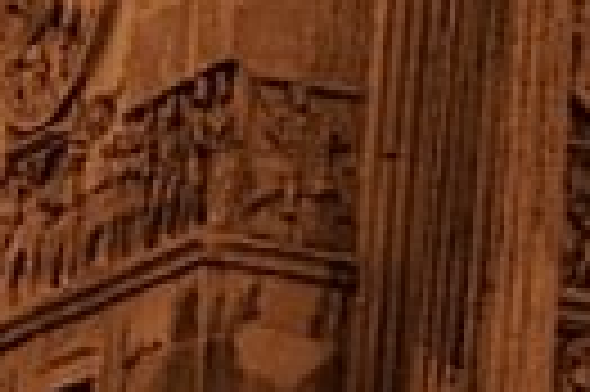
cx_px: 1756
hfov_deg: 6.1
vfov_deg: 4.4
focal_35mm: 310
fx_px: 5074
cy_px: 45
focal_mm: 5.8
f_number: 4.8
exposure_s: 1/250
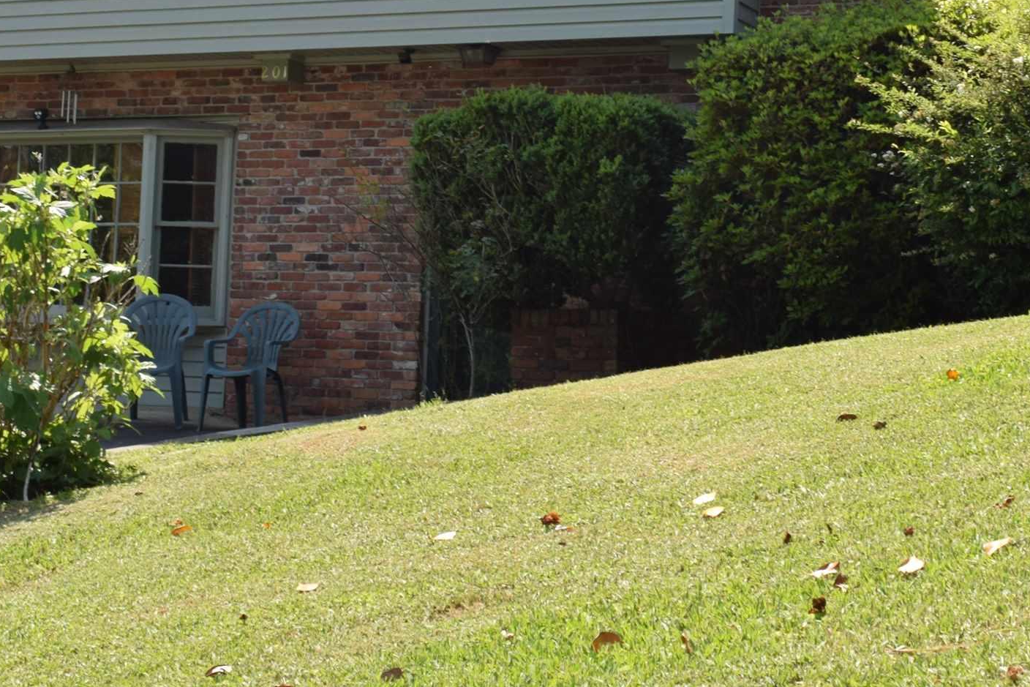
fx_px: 2060
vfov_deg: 18.8
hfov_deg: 28.0
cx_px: 625
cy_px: 161
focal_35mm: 72
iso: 100
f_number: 8
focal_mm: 22
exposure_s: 1/160
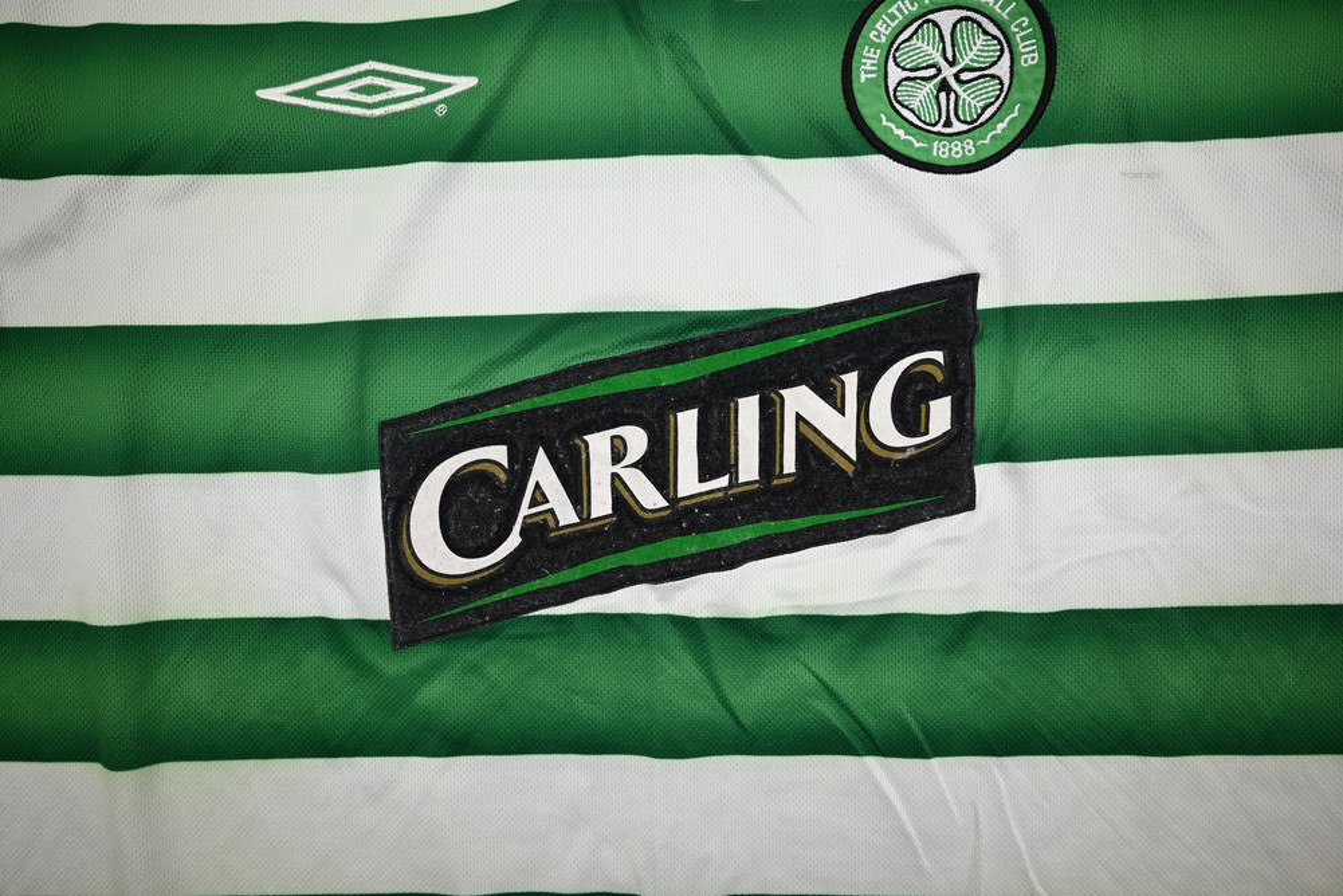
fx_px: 952
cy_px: 448
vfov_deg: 50.4
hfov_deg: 70.4
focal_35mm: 26
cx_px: 672
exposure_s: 1/125
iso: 200
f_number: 5.6
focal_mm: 25.5
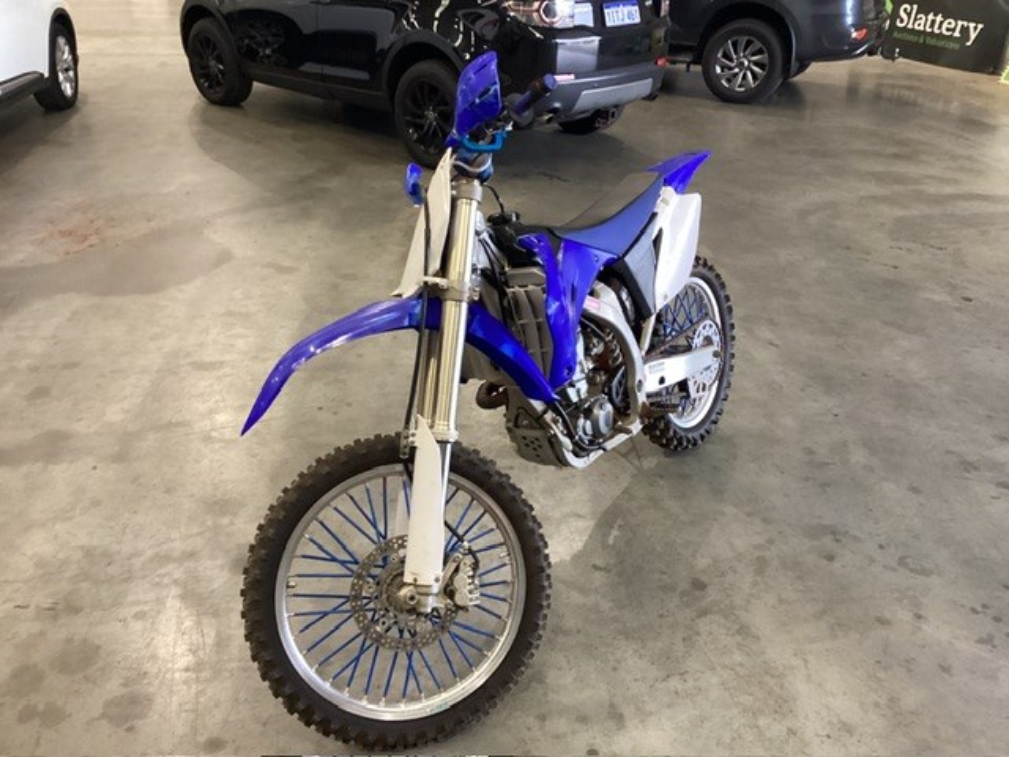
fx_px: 904
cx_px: 504
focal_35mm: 31
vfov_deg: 45.4
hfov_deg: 58.4
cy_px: 378
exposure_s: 1/50
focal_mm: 3.3
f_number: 2.4
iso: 320
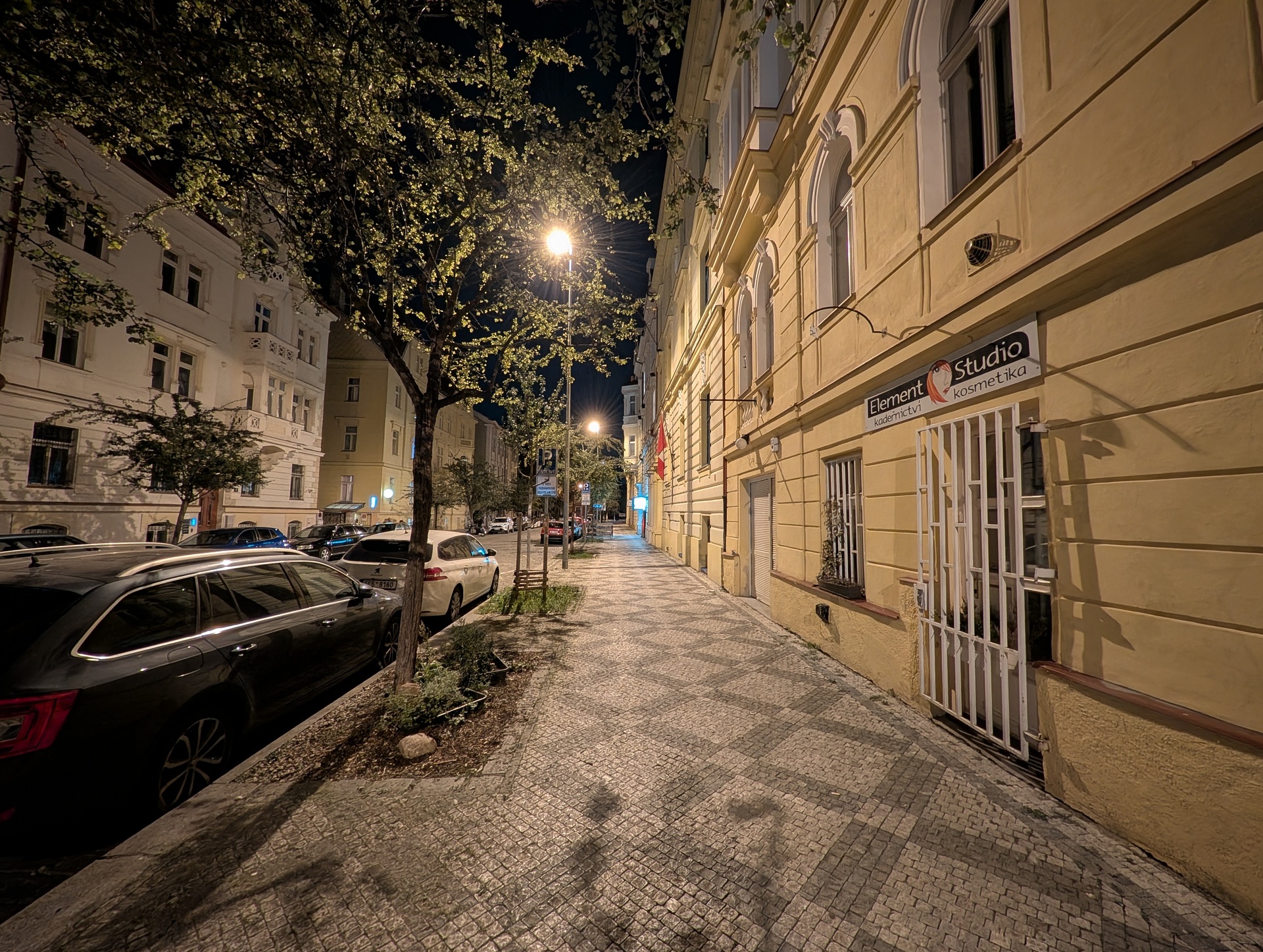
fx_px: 438
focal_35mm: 12
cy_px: 476
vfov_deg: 94.6
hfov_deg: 110.5
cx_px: 632
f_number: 1.7
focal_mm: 2.02
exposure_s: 1/25
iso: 1034
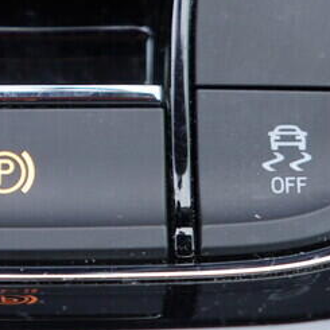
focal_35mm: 128
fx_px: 1381
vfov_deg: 13.5
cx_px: 9
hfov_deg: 13.5
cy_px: 44
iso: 200
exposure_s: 1/40
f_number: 2.8
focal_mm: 24
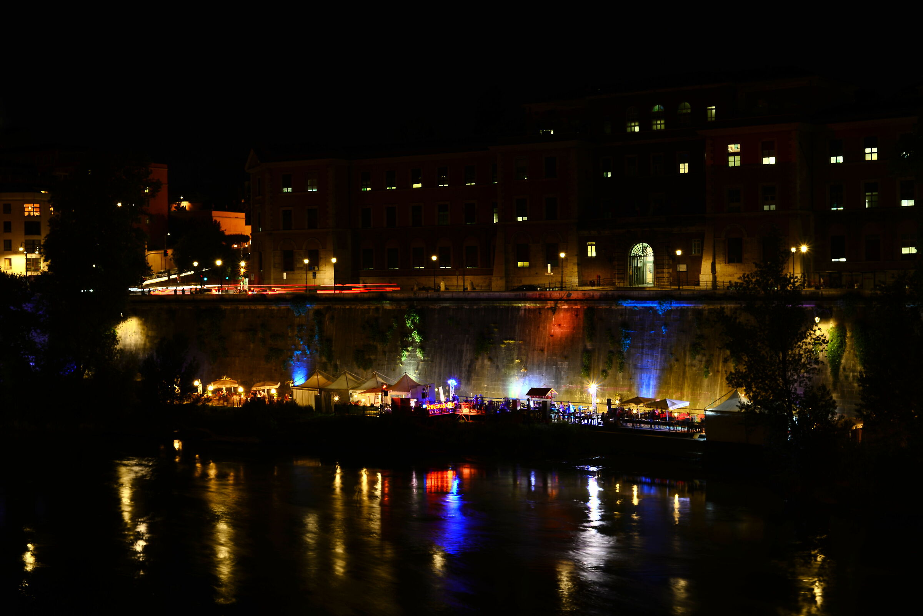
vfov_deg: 27.0
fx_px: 1282
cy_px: 308
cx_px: 462
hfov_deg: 39.6
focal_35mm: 50
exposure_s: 3
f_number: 8
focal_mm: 50
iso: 100
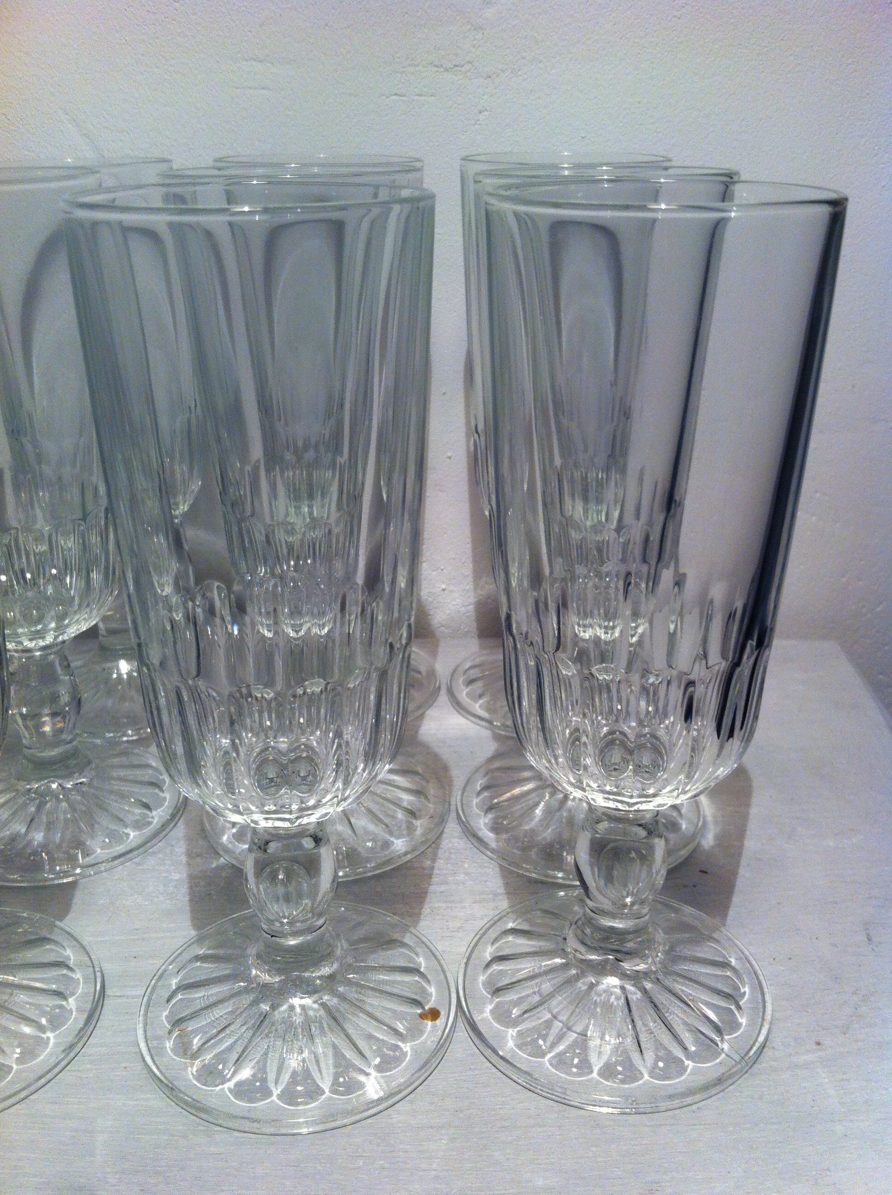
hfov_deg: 40.6
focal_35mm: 35
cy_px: 598
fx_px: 1206
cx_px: 446
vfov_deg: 52.7
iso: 100
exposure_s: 1/17
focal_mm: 3.85
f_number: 2.8
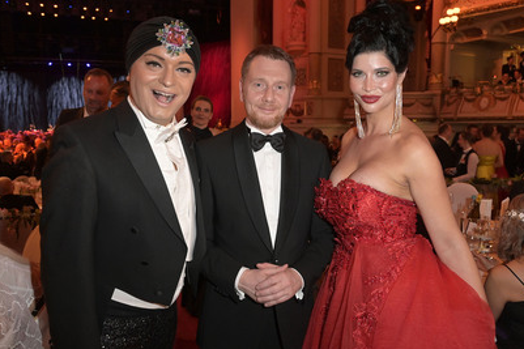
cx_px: 271
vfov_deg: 47.9
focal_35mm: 27
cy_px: 186
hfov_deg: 67.4
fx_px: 393
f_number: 5
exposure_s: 1/100
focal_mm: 24
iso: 4000
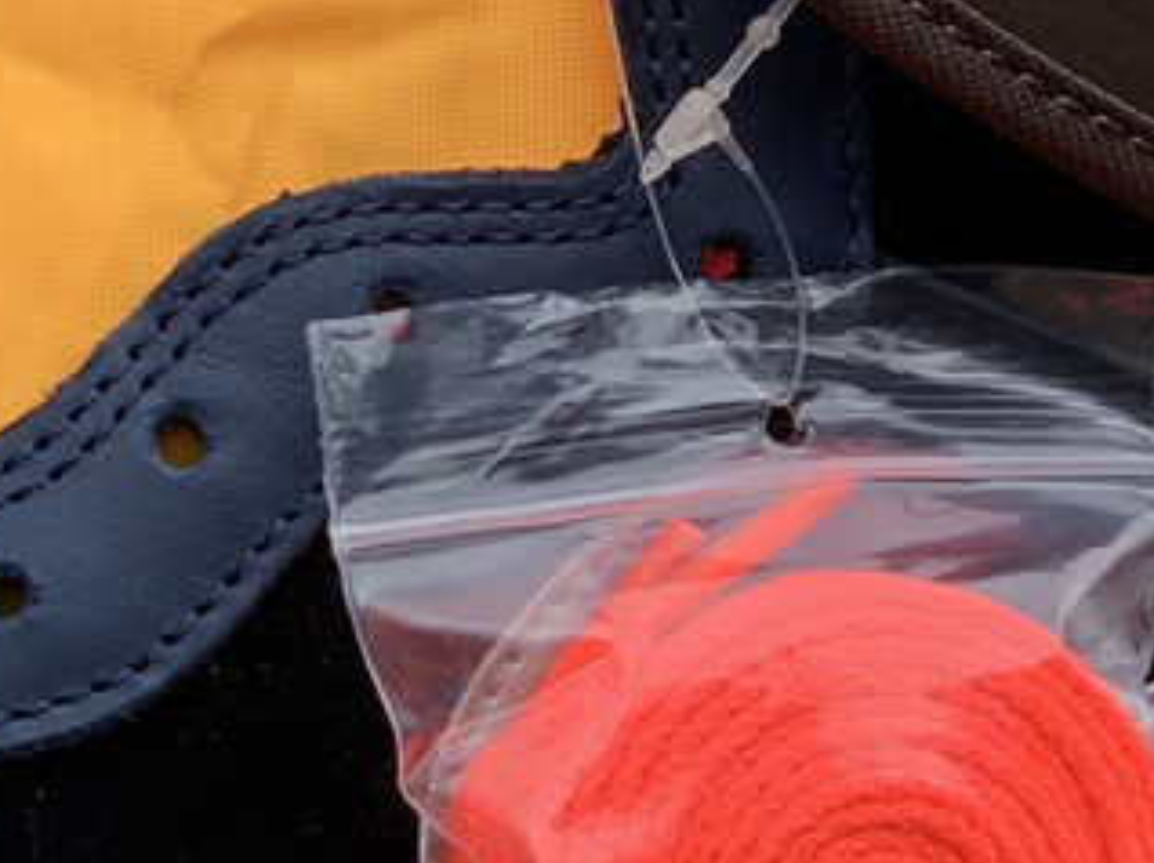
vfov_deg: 10.6
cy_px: 687
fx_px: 4630
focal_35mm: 139
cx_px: 501
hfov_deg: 14.2
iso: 16
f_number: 2.4
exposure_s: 1/246
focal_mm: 6
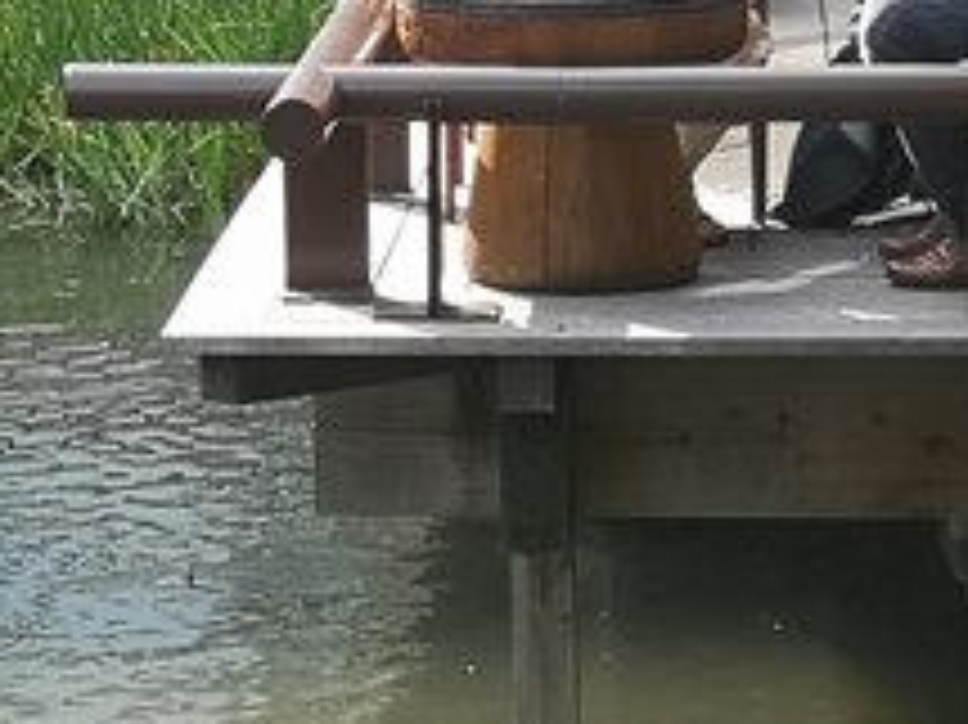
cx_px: -18
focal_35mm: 212
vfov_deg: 6.9
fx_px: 5925
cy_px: -378
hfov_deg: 9.3
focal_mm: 3.95
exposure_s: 1/403
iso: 50
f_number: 1.8
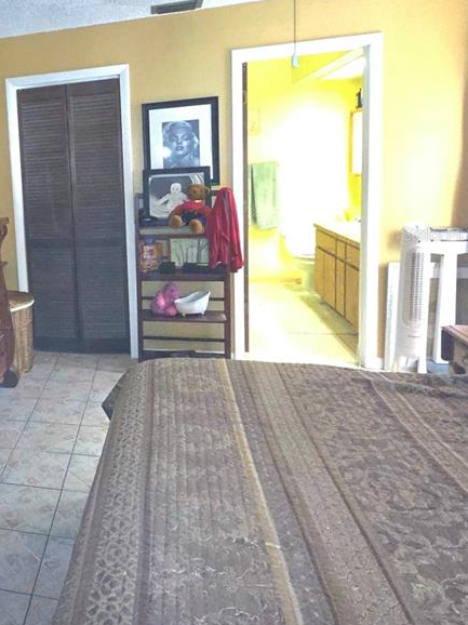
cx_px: -8
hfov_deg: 43.4
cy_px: 234
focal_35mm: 27
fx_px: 487
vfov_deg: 64.4
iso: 640
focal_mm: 2.2
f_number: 2.2
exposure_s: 1/30
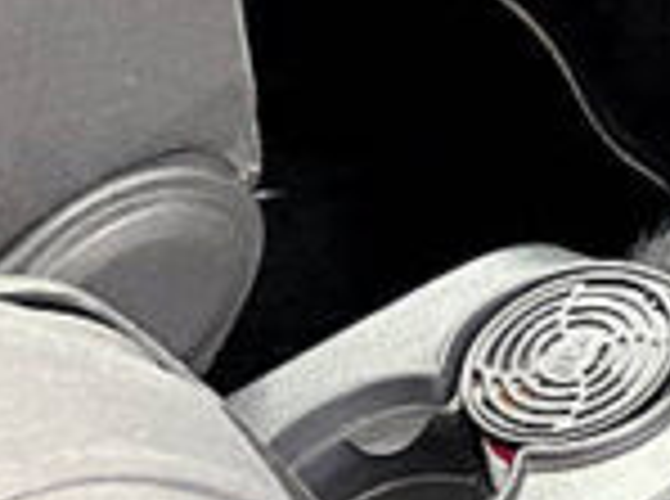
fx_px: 2703
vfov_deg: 9.2
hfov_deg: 11.6
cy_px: -788
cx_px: 1596
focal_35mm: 140
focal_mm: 4.2
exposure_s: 1/84
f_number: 1.6
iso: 125
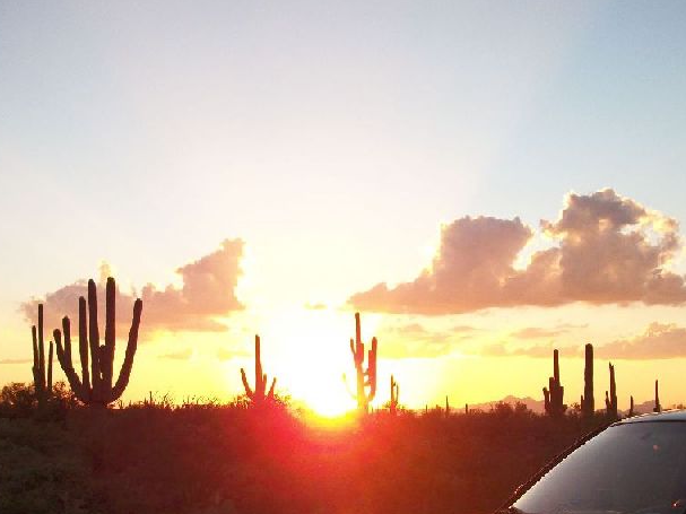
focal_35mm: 54
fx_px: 1070
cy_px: 409
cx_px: 292
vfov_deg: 26.5
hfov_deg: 35.5
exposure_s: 1/250
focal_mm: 5.7
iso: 80
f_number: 2.9
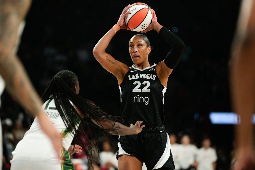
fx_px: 1417
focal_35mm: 200
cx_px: 128
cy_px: 85
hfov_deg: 10.3
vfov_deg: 6.9
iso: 2500
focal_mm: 200
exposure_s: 1/1600
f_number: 2.8
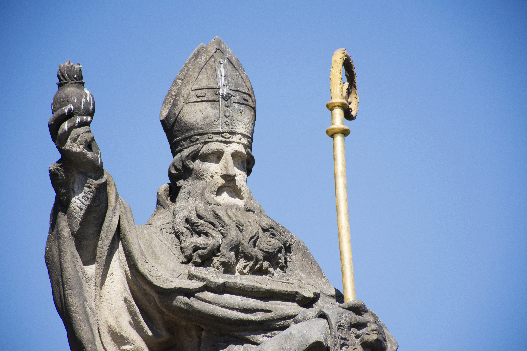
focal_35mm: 210
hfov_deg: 9.8
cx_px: 264
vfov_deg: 6.5
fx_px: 3074
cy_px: 176
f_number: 7.1
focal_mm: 140
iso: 200
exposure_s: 1/640
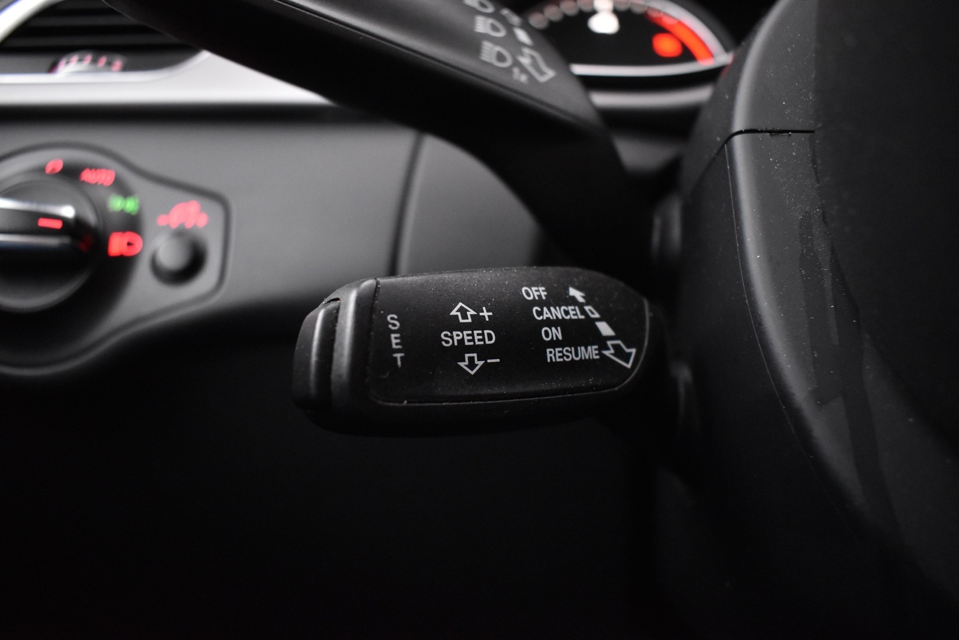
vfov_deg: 47.9
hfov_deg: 67.4
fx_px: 719
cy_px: 320
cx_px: 480
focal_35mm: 27
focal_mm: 18
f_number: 3.5
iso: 3200
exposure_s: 1/15
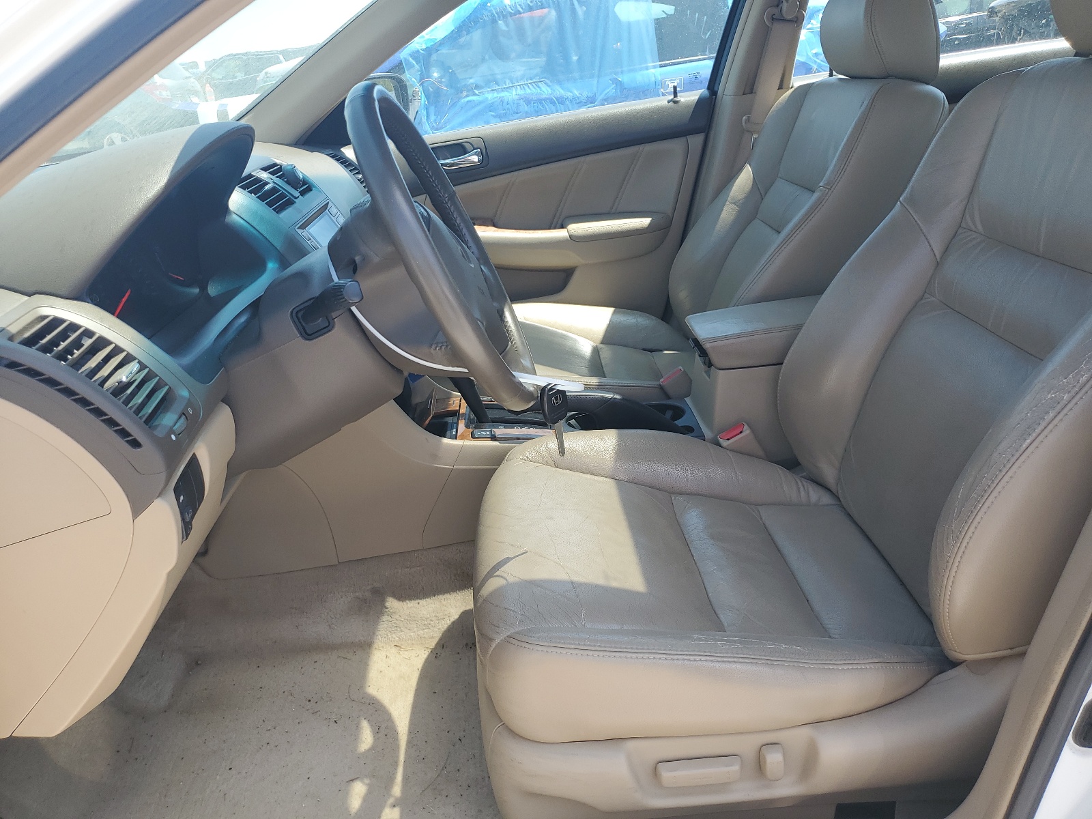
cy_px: 410
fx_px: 820
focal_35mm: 26
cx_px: 546
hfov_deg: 67.3
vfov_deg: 53.1
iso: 50
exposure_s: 1/588
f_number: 1.5
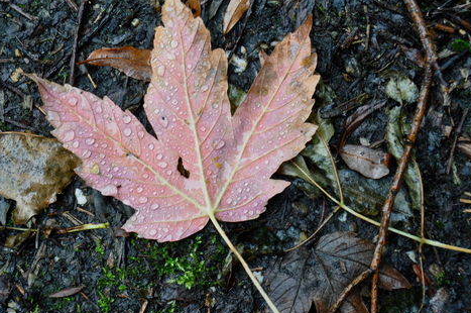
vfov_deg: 16.8
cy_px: 156
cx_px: 183
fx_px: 1058
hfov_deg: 25.0
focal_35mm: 81
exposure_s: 1/30
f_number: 5.6
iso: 250
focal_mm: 42
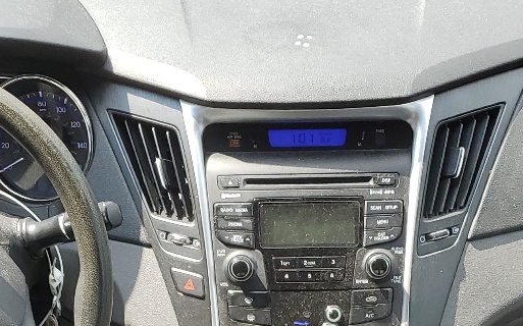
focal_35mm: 86
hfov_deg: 24.1
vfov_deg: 14.0
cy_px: 523
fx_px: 1225
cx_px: 298
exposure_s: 1/417
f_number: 1.5
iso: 50
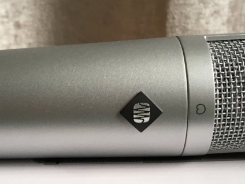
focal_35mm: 70
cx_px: 107
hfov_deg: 27.8
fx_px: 495
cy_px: 145
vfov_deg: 20.8
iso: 40
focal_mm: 4.15
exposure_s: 1/33
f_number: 2.2
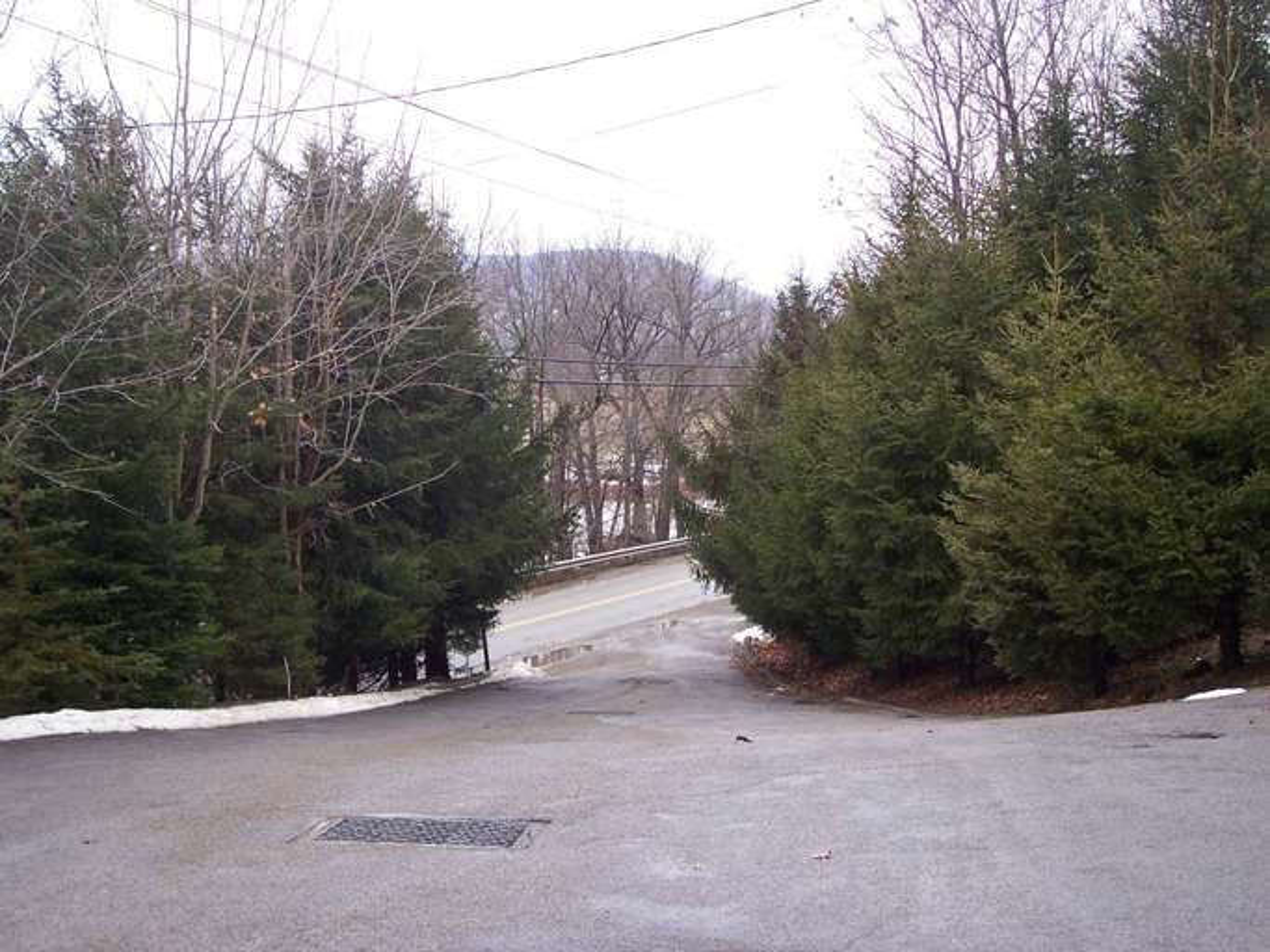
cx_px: 635
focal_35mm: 42
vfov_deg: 34.3
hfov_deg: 44.8
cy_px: 476
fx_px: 1541
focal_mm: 7
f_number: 3
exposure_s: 1/90
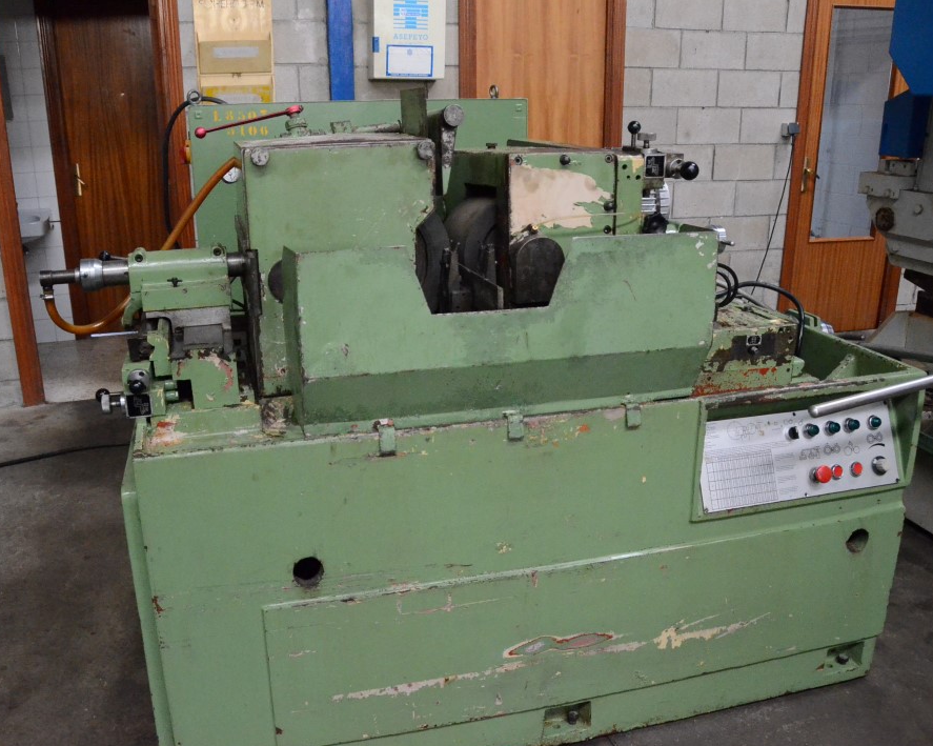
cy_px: 377
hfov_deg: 57.1
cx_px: 427
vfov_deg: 47.1
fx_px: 856
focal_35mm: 31
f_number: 5
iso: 6400
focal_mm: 18
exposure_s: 1/100
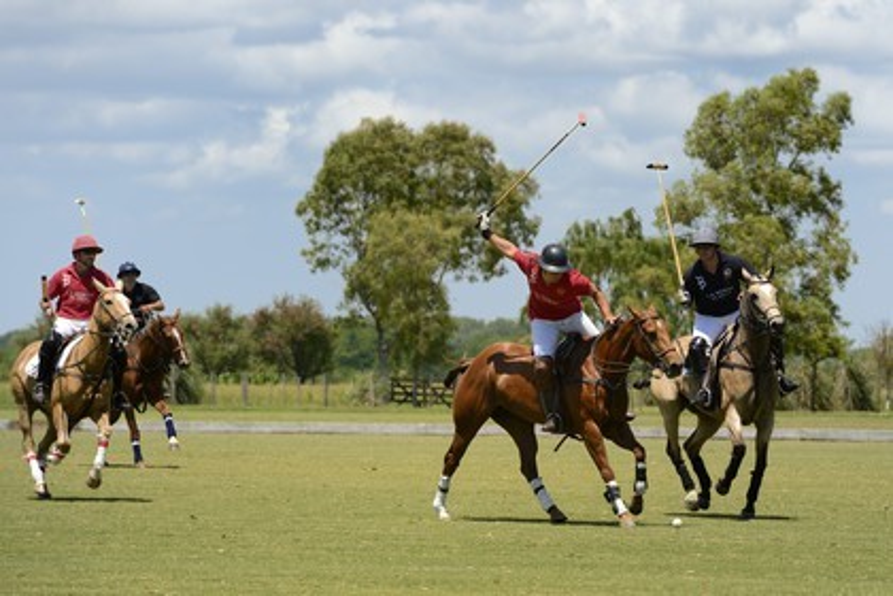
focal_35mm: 200
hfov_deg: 10.3
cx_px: 446
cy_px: 298
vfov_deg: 6.9
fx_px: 4961
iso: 400
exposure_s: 1/1250
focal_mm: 200
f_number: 7.1
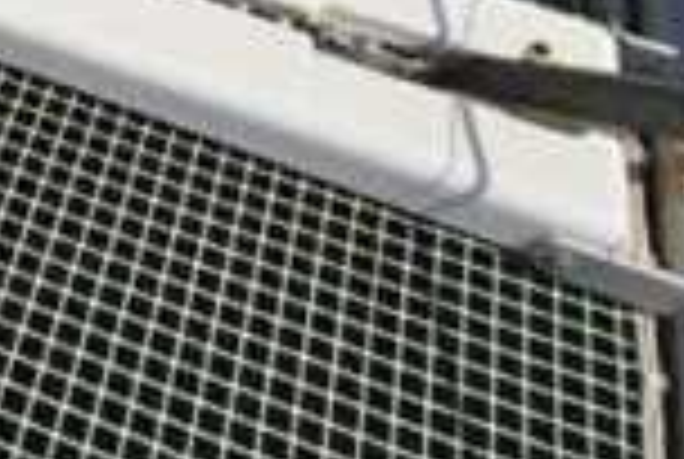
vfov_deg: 17.3
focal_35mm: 69
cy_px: -279
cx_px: -248
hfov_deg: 24.7
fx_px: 1314
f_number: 11
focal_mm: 21
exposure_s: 1/500
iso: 250
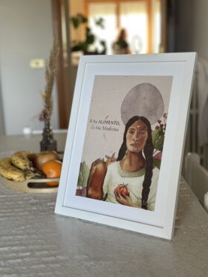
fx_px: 416
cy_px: 130
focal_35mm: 52
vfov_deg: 36.8
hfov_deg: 28.0
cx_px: 99
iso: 100
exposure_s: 1/121
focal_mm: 6.86
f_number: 1.78
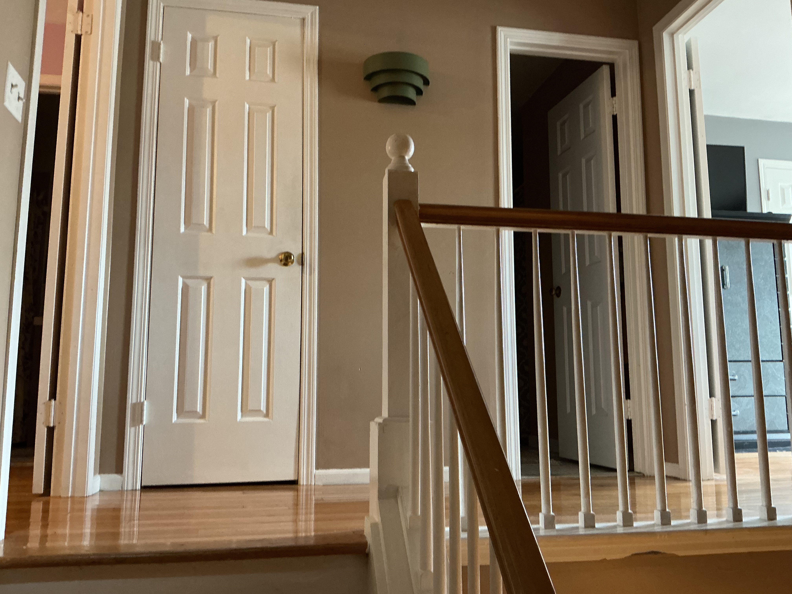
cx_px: 396
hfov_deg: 61.7
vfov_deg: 48.2
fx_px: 664
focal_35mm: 29
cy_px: 297
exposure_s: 1/30
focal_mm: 3
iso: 250
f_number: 1.8
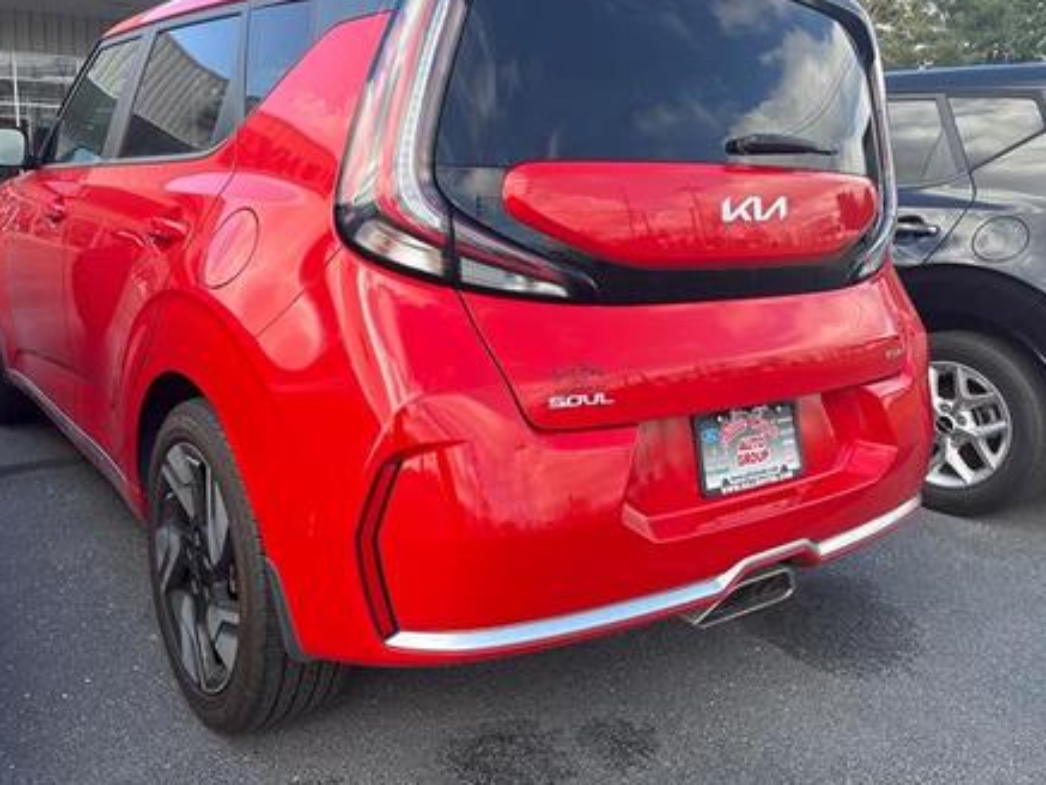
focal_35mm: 30
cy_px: 340
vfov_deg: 46.7
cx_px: 467
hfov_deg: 59.8
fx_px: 907
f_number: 1.6
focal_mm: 5.96
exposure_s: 1/687
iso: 50
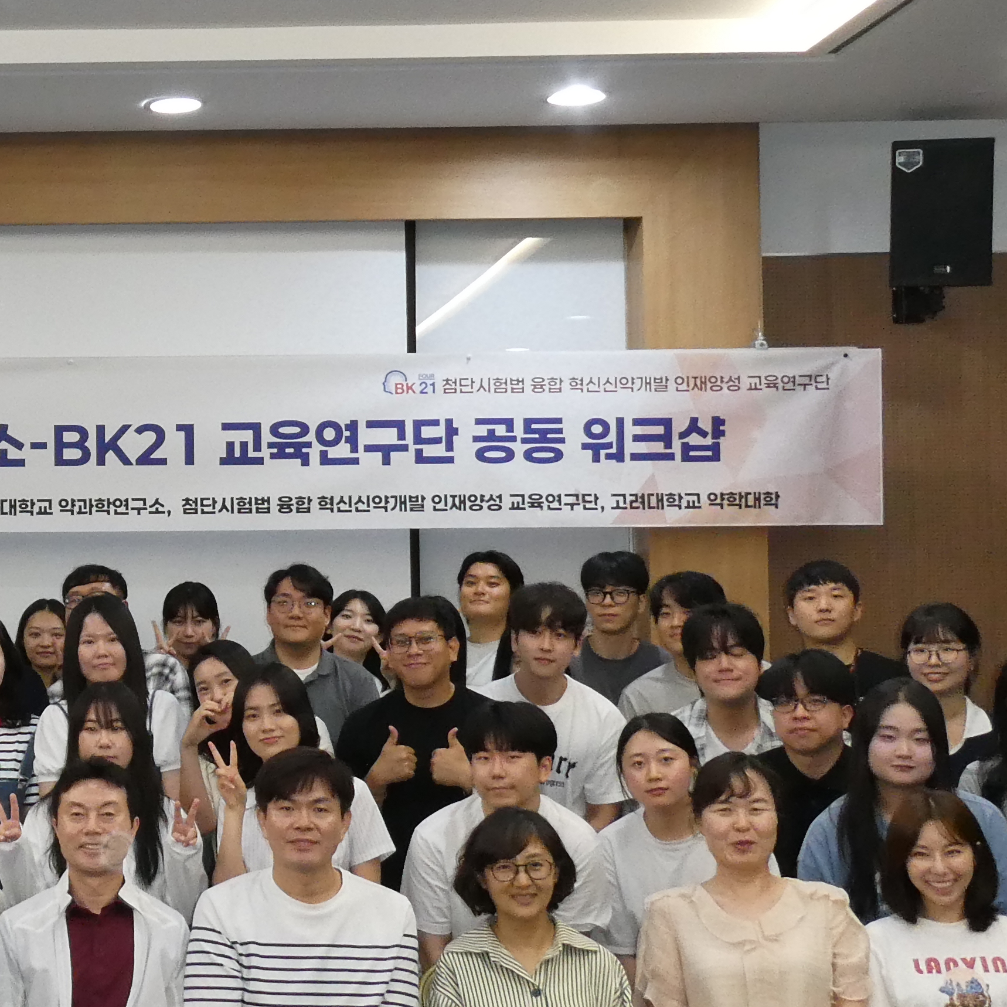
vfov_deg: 26.9
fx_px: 2106
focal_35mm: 64
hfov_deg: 25.4
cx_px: -25
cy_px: 484
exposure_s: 1/60
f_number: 3.3
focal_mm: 4.3
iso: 320
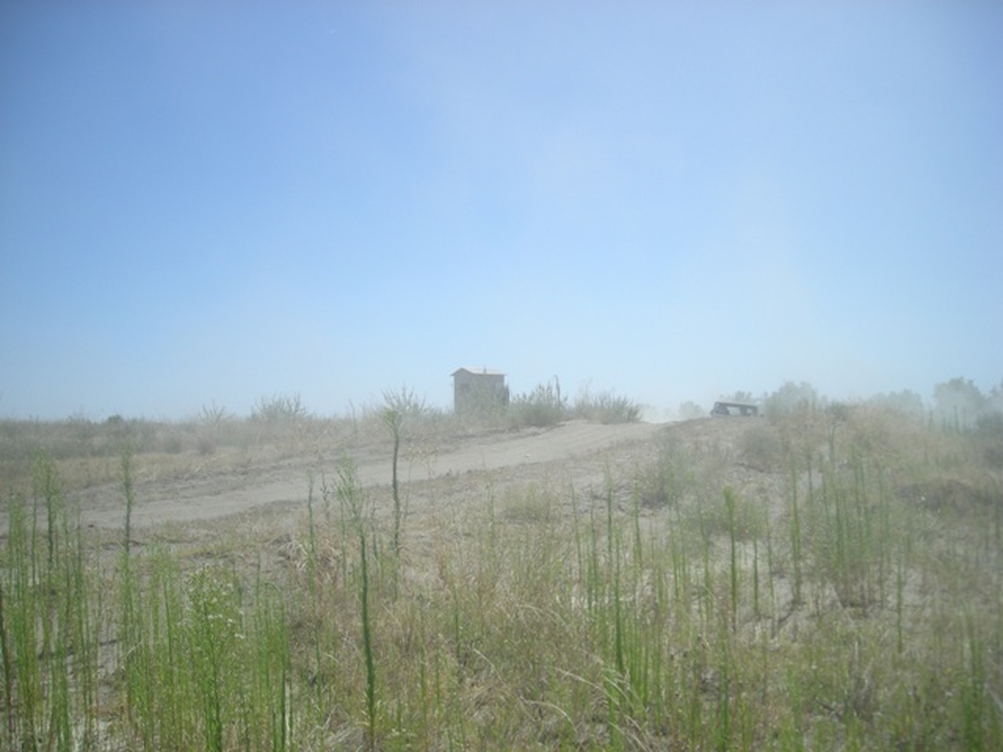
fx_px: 1014
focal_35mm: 35
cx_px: 502
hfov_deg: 52.6
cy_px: 376
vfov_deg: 40.7
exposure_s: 1/318
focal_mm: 5.7
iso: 50
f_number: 5.7
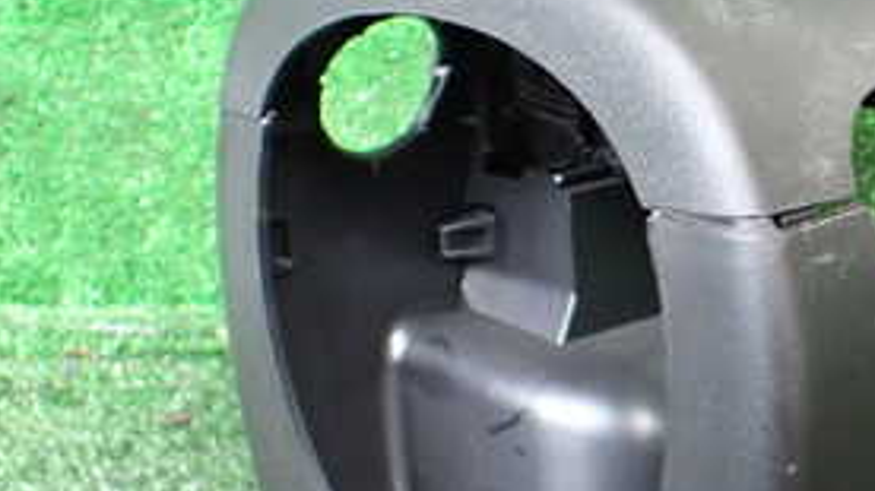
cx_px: 786
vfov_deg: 17.0
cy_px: 257
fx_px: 1647
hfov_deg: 28.6
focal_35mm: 71
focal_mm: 5.4
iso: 640
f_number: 2.3
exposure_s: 1/125
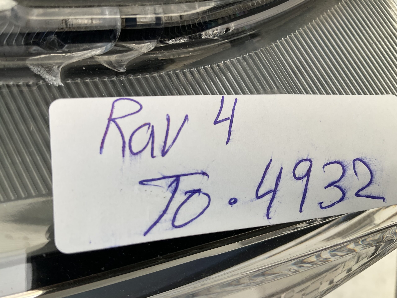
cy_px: 149
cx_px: 198
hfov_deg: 61.7
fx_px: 333
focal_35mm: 29
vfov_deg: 48.2
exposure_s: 1/500
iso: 16
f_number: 1.8
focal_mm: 3
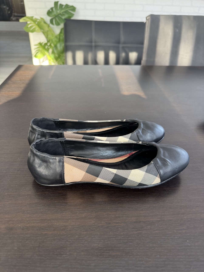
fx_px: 189
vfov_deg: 71.6
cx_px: 102
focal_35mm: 24
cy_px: 136
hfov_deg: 56.8
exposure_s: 1/92
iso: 200
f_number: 1.78
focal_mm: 6.76
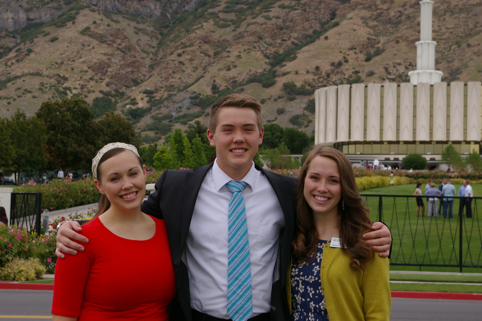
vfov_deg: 16.5
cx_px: 241
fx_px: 1104
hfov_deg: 24.6
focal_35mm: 82
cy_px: 160
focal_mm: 55
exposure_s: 1/180
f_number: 11
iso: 200
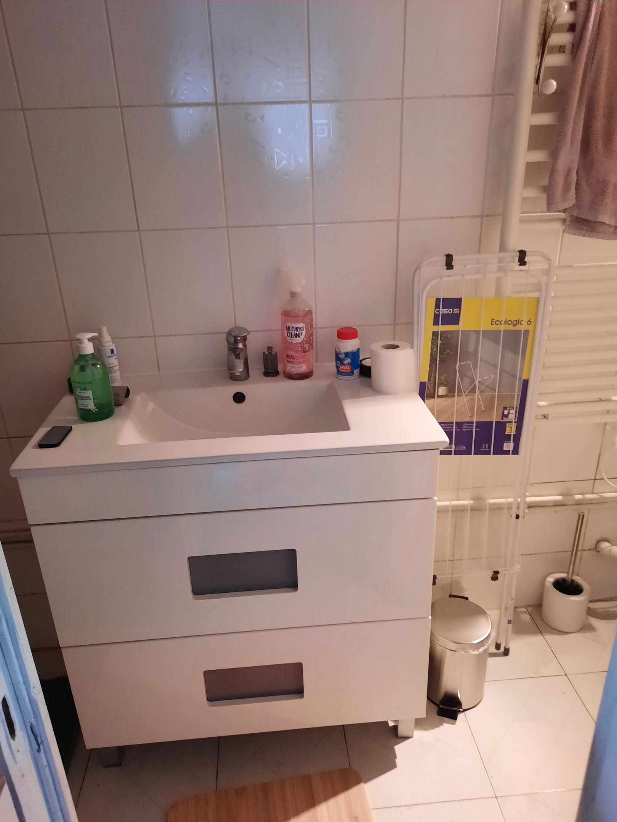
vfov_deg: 69.4
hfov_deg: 54.9
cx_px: 308
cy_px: 411
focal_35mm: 25
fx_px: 594
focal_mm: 4.6
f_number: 2
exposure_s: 1/33
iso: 400
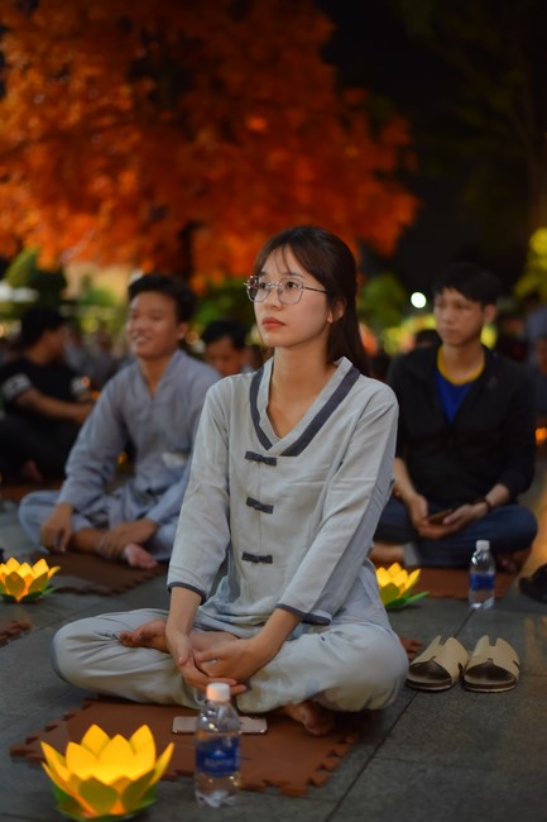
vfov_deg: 39.6
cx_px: 274
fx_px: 1140
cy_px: 411
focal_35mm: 50
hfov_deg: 27.0
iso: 1000
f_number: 1.8
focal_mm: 50
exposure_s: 1/80
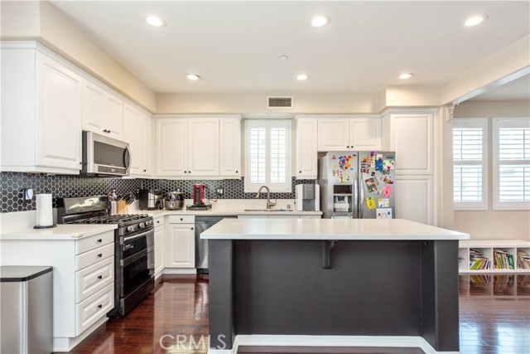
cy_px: 177
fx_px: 280
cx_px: 265
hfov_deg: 86.9
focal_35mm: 19
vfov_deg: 64.6
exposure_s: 1/125
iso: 560
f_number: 5.6
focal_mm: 19
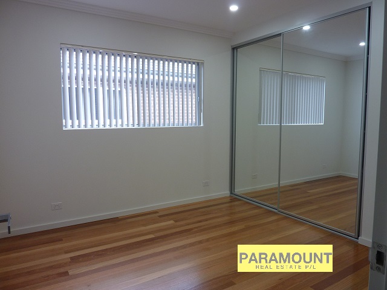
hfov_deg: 69.4
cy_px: 145
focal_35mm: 25
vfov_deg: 54.9
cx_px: 194
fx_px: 279
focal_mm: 4.1
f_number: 3.3
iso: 100
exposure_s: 1/30
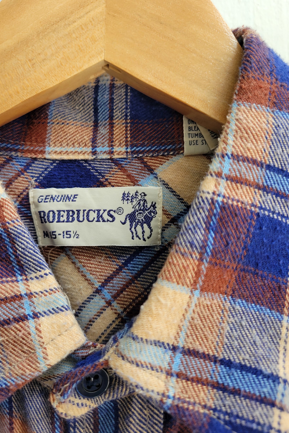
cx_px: 125
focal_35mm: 28
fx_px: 337
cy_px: 209
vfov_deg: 65.5
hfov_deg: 46.3
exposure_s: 1/133
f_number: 1.8
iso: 40
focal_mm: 5.4
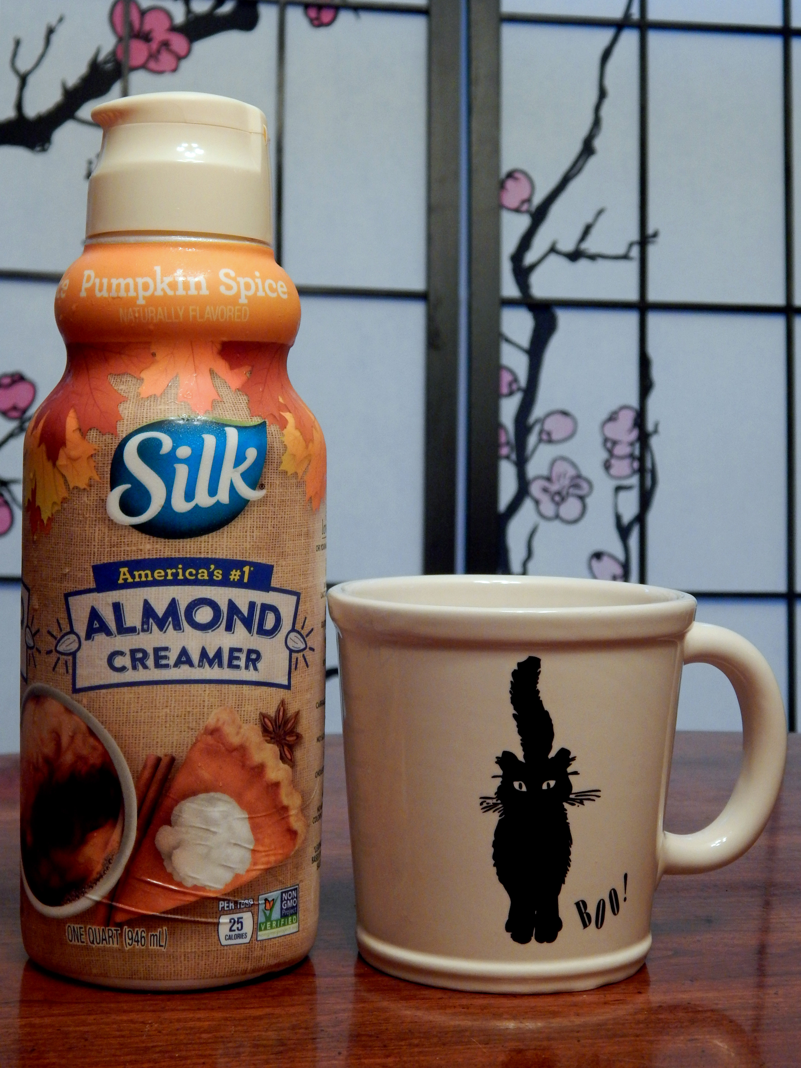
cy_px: 534
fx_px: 1882
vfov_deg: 31.7
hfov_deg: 24.0
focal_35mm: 61
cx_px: 400
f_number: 4
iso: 400
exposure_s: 1/20
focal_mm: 10.9
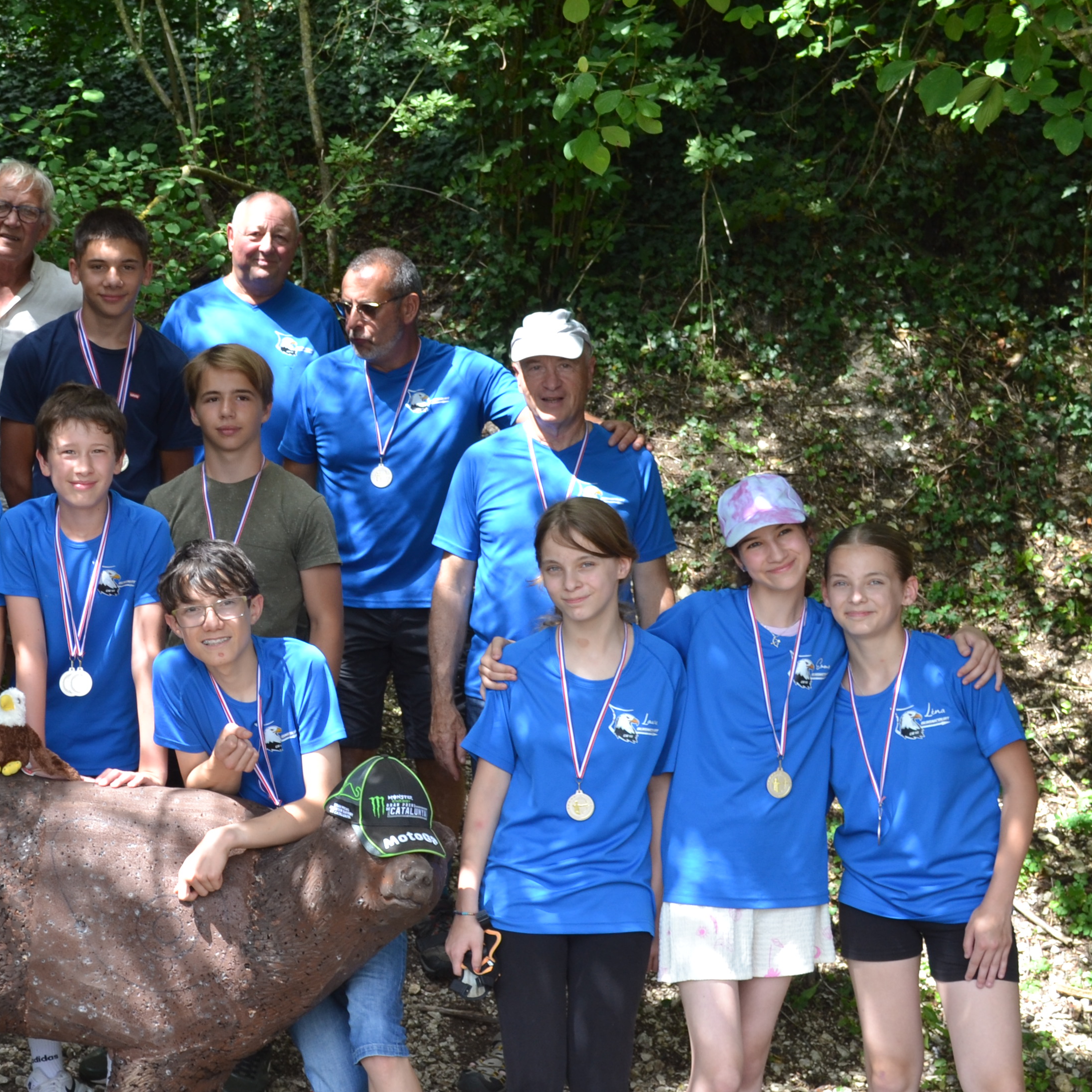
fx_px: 2498
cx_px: 175
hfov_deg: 24.2
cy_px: 645
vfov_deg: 24.6
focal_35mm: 70
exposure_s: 1/125
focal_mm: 26
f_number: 5.6
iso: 200
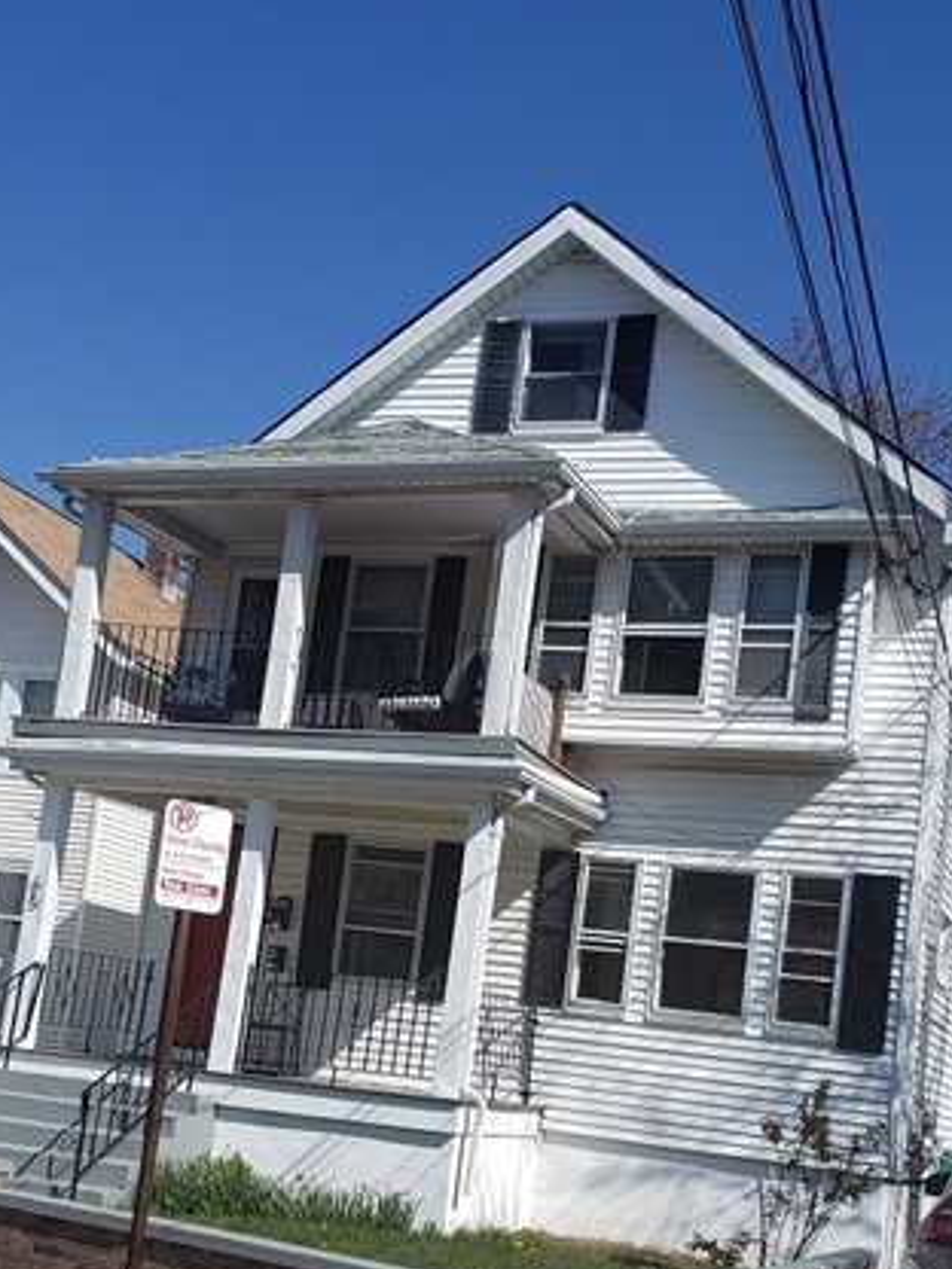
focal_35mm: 48
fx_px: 1760
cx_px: 424
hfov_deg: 30.2
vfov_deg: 38.6
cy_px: 949
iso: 50
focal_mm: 4.3
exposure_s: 1/2032
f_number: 2.4
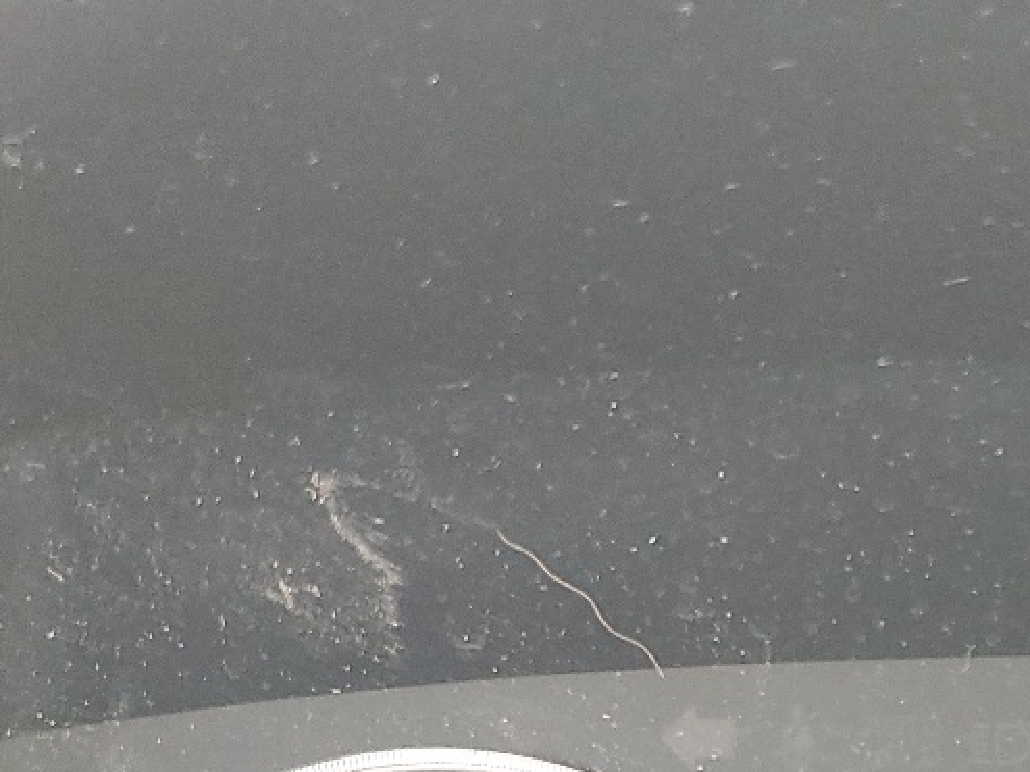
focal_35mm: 84
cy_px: 1076
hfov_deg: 22.3
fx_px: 2499
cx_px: 1059
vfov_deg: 16.4
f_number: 1.5
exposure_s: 1/60.2
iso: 146
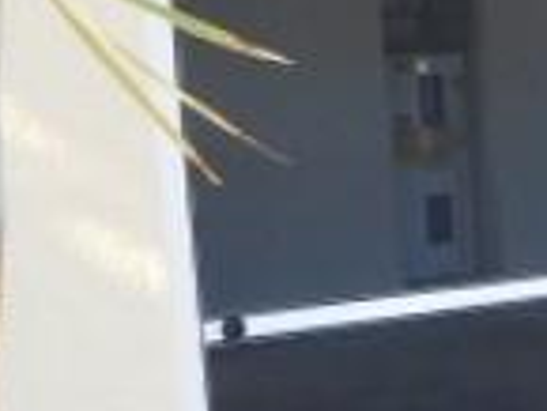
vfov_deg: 13.5
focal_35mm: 110
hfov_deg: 14.5
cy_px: 230
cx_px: 1132
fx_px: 1740
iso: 125
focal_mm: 4.5
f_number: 3.4
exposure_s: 1/200
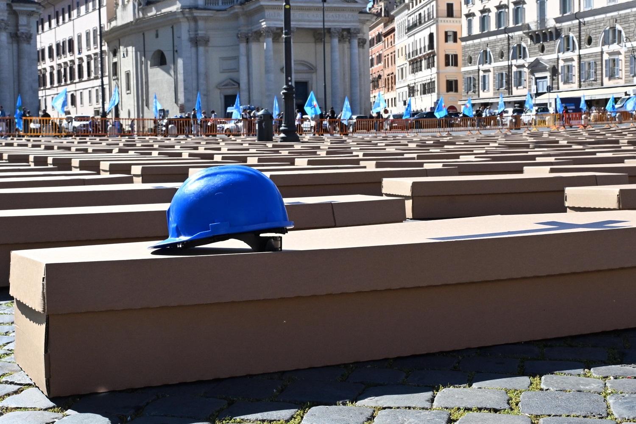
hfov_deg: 53.1
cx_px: 318
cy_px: 212
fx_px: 636
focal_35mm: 36
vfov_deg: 36.9
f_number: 13
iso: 640
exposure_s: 1/640
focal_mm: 24
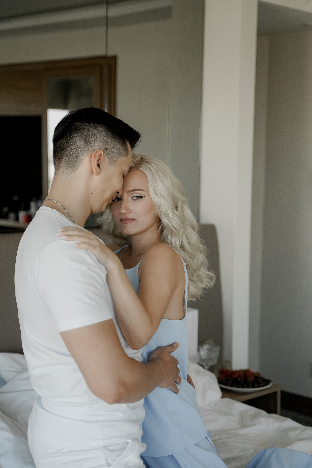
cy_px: 234
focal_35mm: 58
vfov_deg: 34.5
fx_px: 754
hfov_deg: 23.4
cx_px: 156
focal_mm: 58
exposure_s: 1/1250
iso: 800
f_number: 2.8
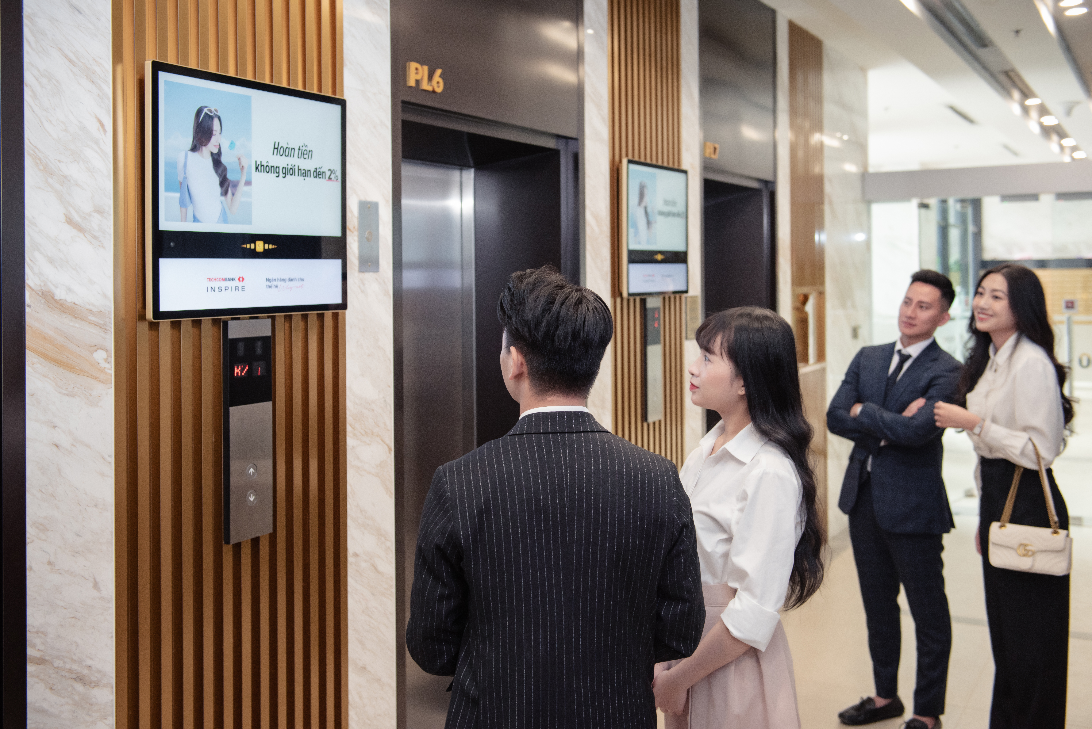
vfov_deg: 36.9
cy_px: 364
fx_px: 1092
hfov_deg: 53.1
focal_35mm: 36
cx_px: 546
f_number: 3.5
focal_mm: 36
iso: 1100
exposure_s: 1/100
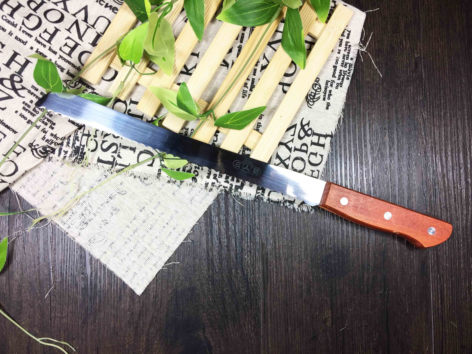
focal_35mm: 29
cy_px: 177
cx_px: 236
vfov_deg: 48.2
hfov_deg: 61.7
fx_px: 395
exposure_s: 1/60
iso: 32
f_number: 2.2
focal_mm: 4.15
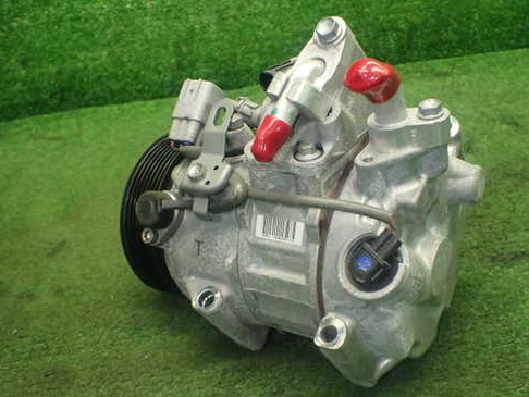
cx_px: 305
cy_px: 223
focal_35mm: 37
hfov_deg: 49.9
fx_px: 566
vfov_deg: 38.6
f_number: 2.3
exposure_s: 1/125
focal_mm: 5.4
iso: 640
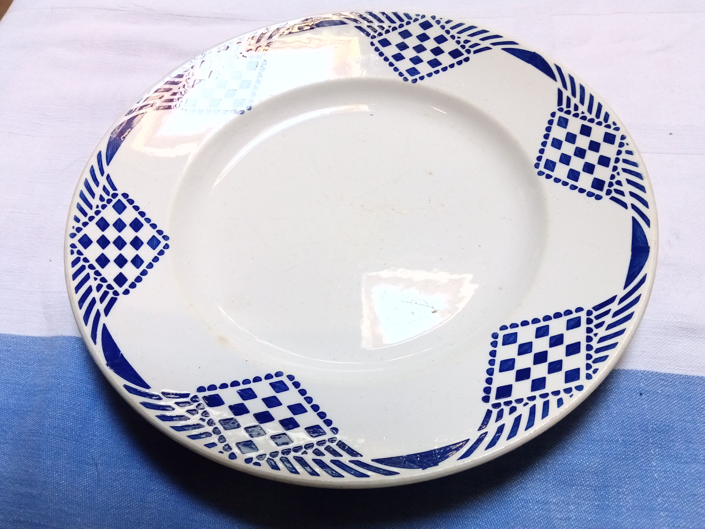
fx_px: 570
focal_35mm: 28
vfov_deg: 49.7
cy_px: 264
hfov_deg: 63.4
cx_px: 352
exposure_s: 1/50
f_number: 1.8
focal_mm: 3.57
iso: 340
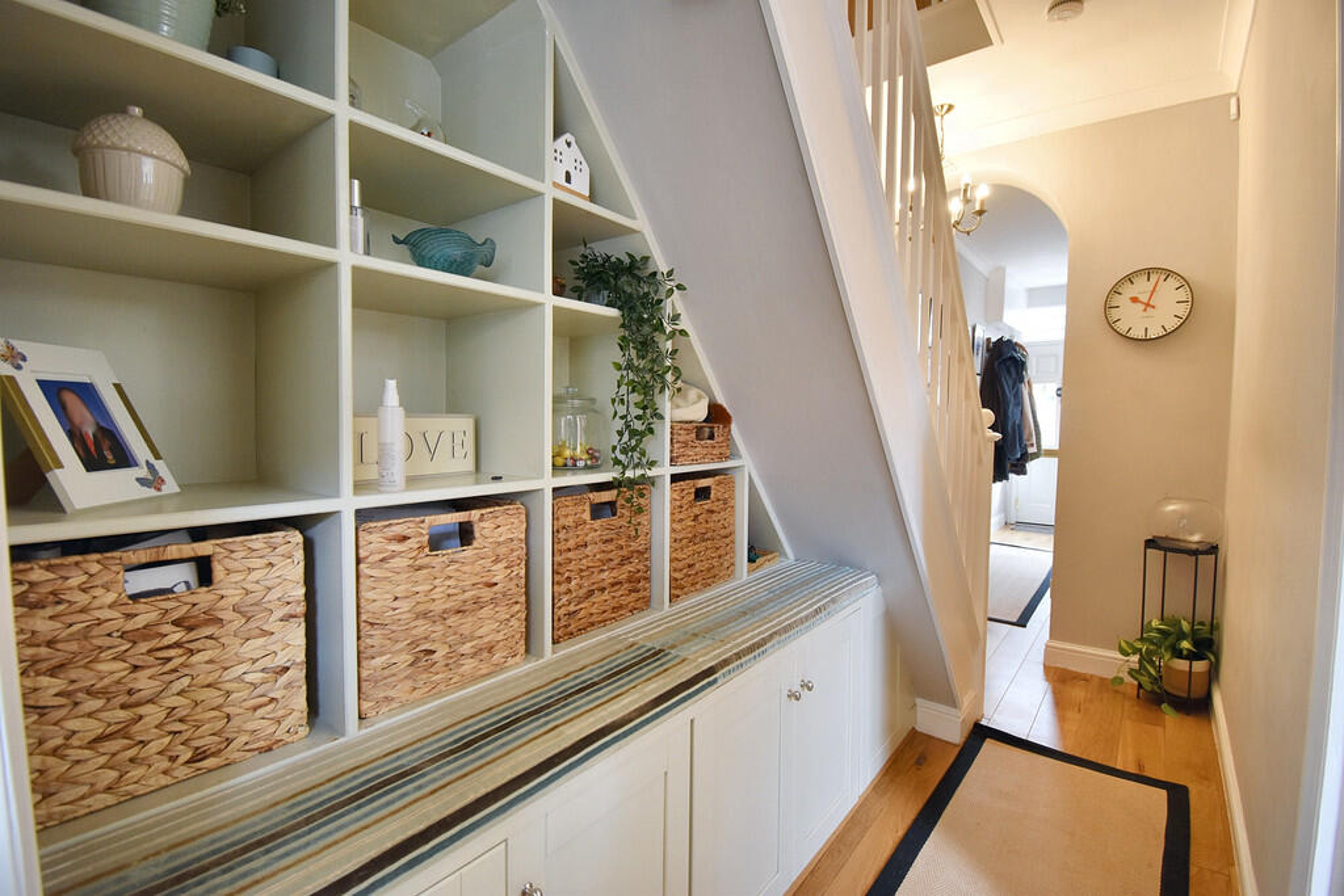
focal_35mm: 15
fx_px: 560
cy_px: 448
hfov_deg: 100.4
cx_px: 672
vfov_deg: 77.3
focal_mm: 10
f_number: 4.5
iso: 250
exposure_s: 1/15
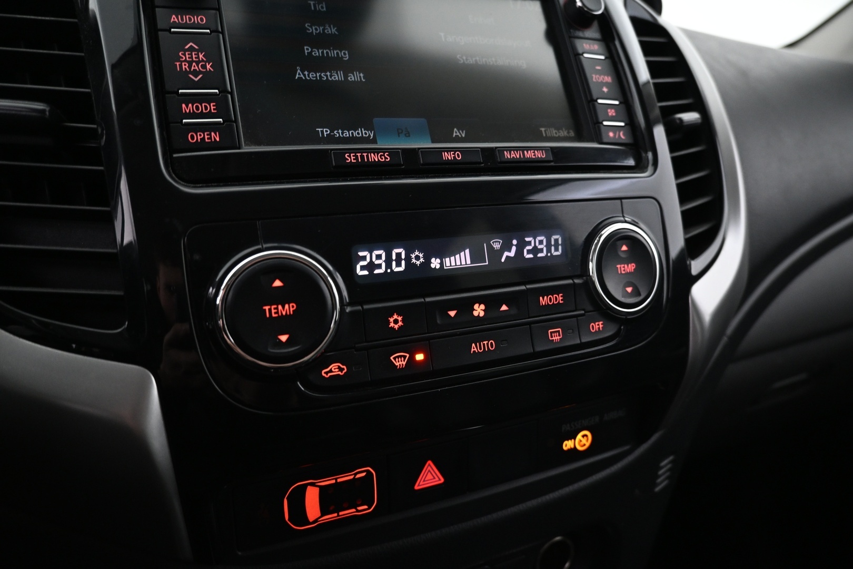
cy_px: 284
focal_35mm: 24
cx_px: 426
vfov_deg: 53.1
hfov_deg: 73.7
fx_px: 569
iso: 1250
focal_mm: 16
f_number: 3.5
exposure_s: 1/25
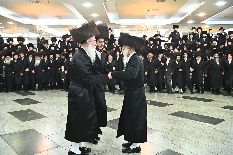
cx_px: 116
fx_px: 220
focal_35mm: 34
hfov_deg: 55.8
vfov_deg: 38.8
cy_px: 78
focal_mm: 34
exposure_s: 1/200
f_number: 5
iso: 5000
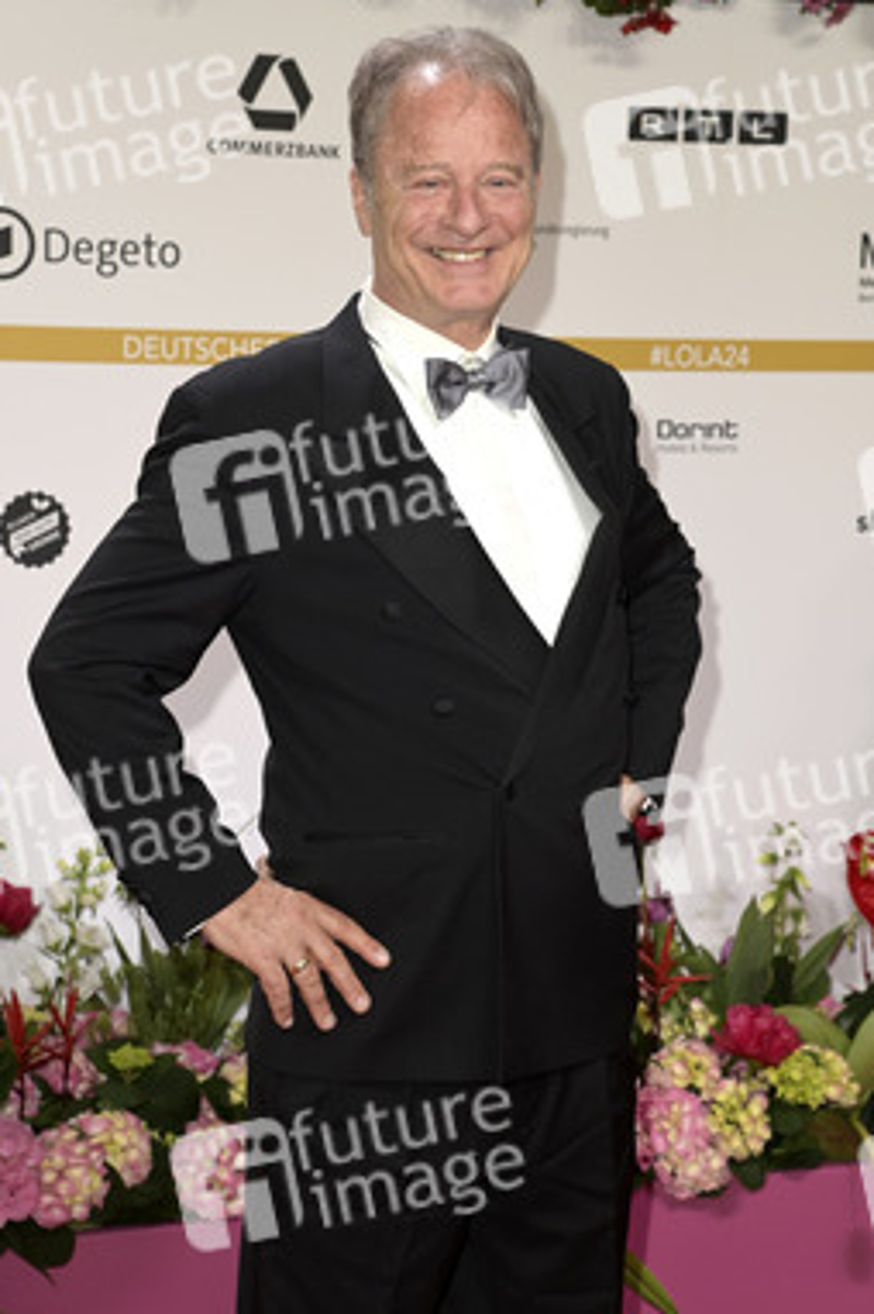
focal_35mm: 90
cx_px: 447
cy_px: 654
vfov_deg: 22.6
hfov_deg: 15.2
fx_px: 3283
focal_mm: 86
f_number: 6.3
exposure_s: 1/250
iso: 640
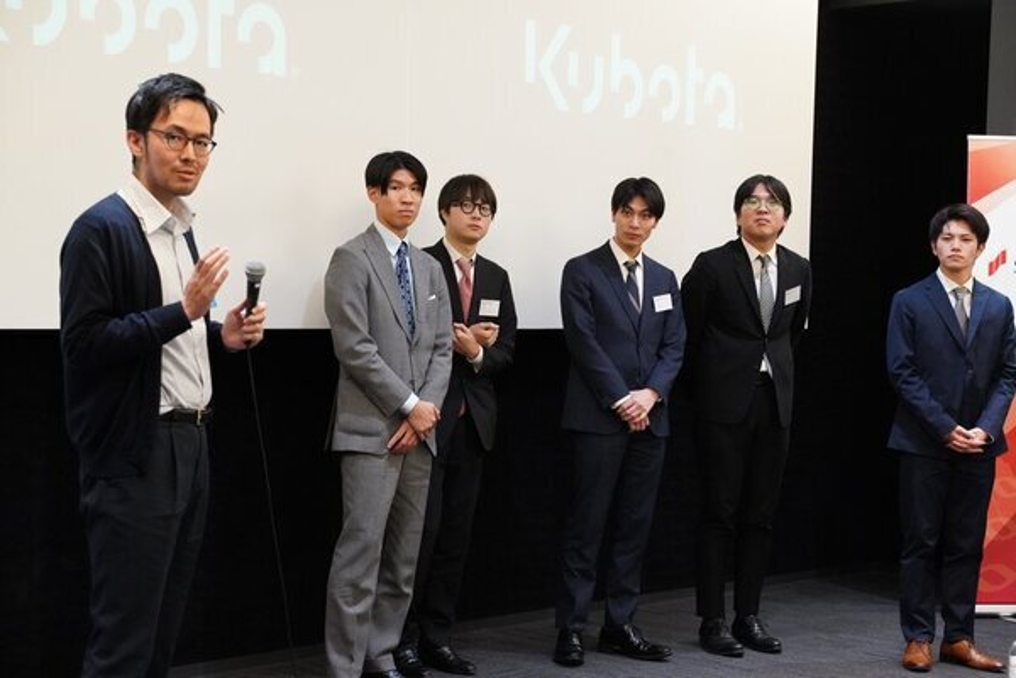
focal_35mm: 75
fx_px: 2117
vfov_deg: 18.2
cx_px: 508
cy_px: 339
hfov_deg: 27.0
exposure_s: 1/400
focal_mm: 75
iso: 10000
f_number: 6.3
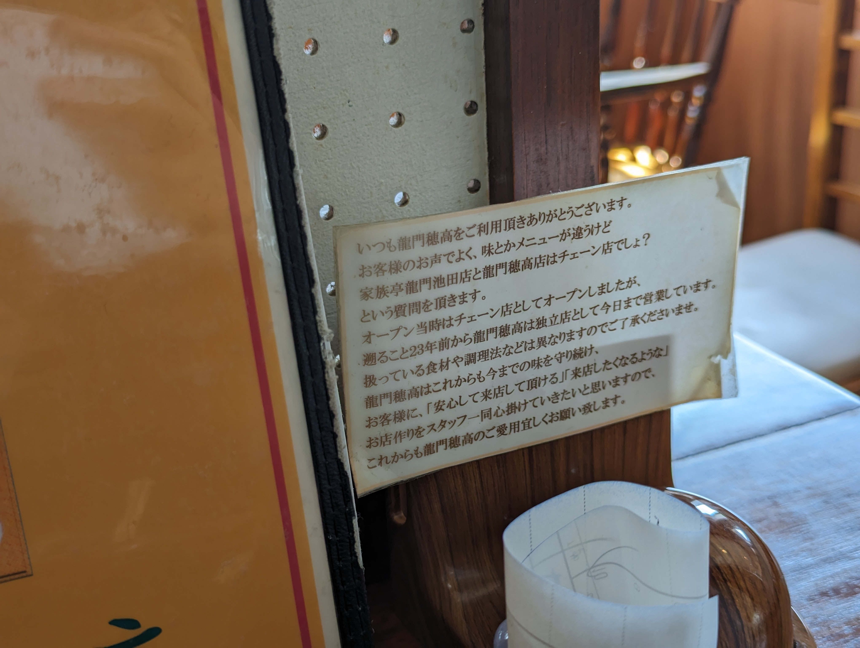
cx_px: 430
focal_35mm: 48
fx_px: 1194
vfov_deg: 30.3
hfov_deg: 39.6
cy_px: 324
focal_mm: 6.81
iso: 46
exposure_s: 1/79
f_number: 1.85
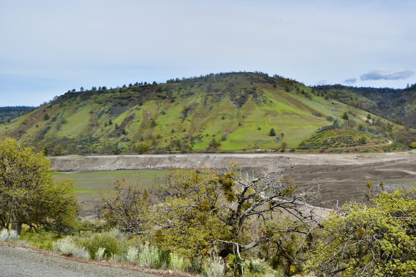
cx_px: 214
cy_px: 140
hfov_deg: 50.7
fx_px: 439
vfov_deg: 35.1
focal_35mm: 38
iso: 110
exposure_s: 1/250
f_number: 8
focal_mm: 24
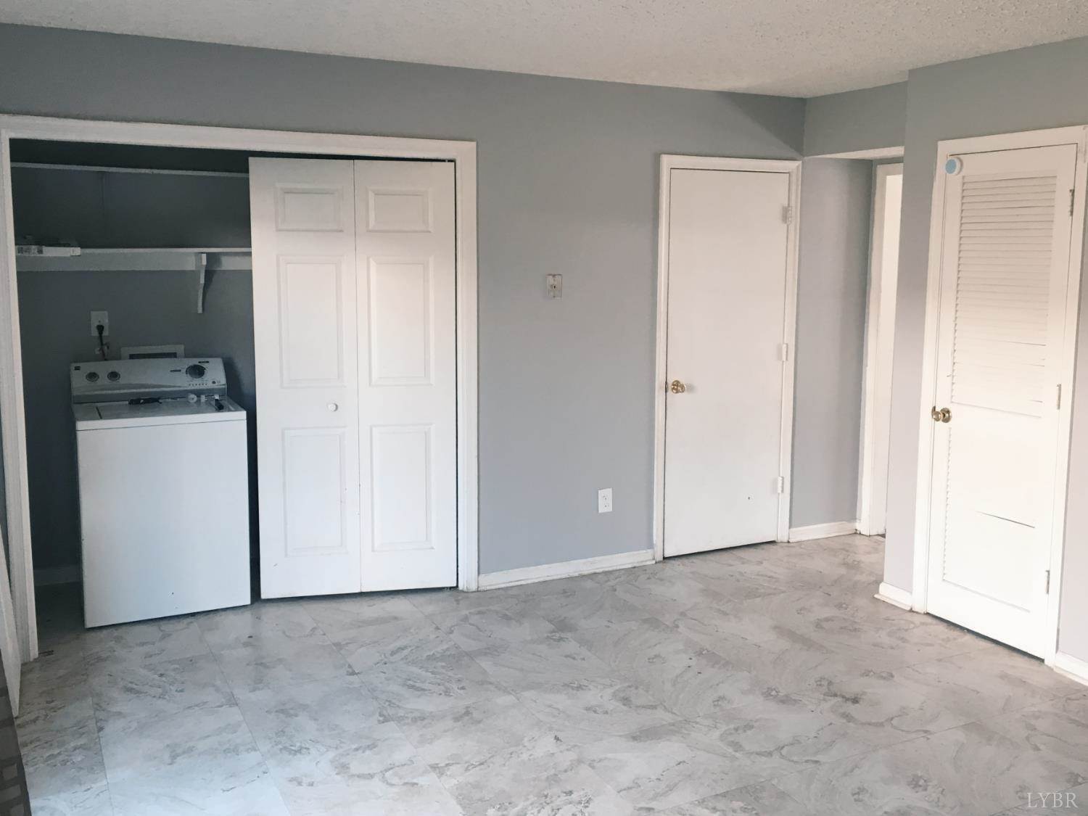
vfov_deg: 48.2
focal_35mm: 29
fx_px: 911
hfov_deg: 61.7
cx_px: 544
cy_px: 408
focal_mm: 4.15
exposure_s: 1/30
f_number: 2.2
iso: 32
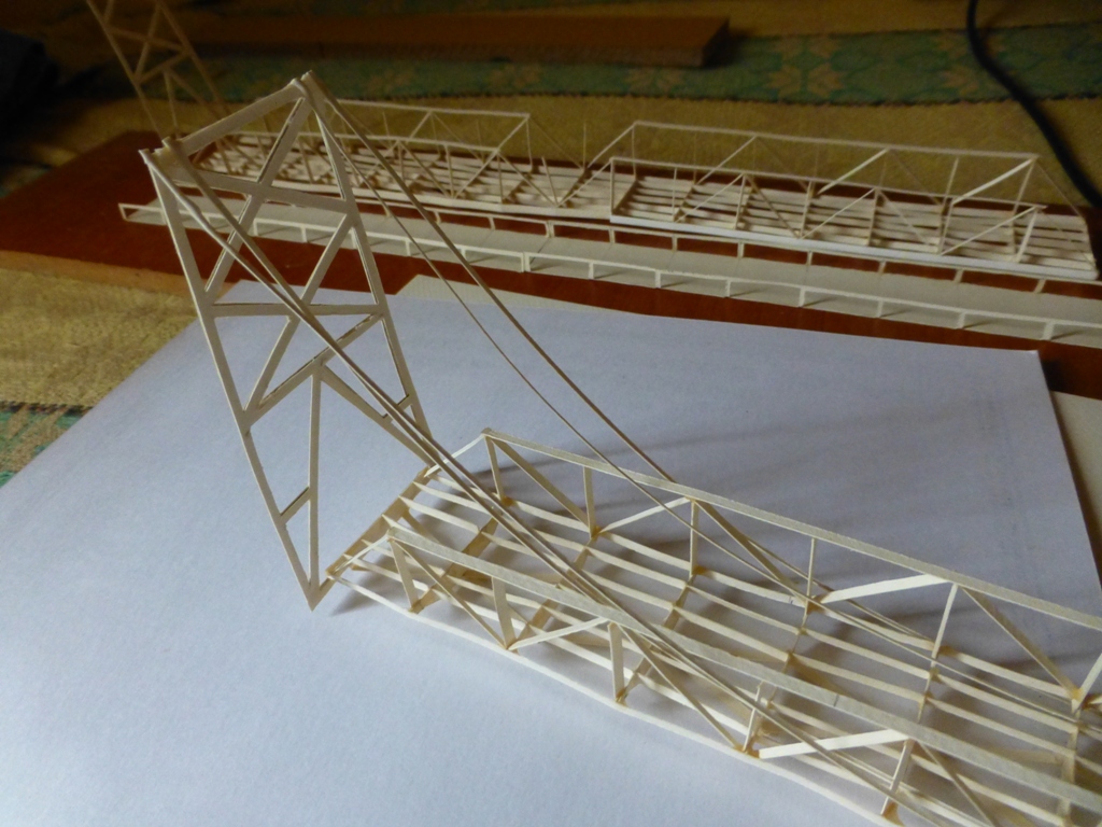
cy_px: 414
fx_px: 764
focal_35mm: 24
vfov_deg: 56.8
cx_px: 551
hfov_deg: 71.6
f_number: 3.3
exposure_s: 1/50
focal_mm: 4.3
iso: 800
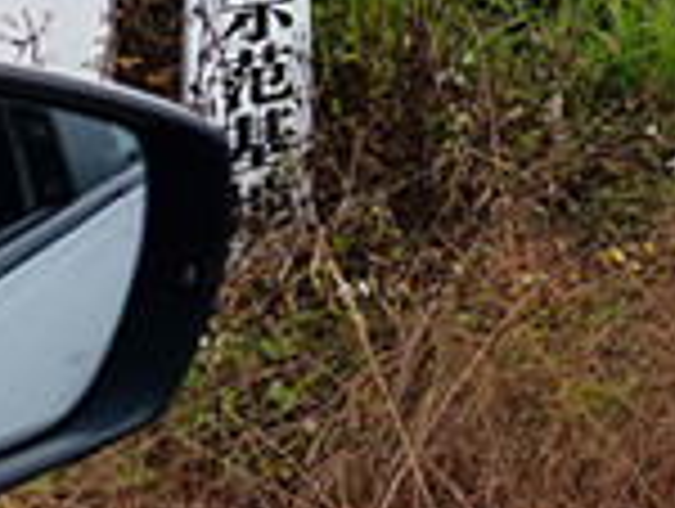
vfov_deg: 16.4
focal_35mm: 80
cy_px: -317
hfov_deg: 20.6
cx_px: 1026
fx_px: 1562
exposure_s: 1/900
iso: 156
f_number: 1.75
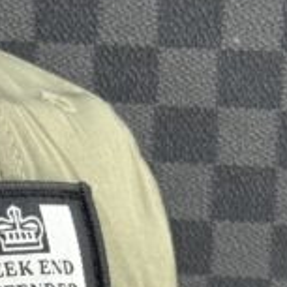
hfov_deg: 7.8
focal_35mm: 222
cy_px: 371
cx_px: -88
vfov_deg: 7.8
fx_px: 2082
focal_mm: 6.76
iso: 64
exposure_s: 1/980
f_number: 1.78
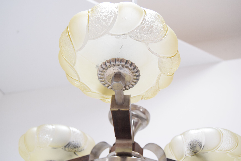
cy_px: 80
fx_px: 301
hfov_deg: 43.6
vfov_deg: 29.9
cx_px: 120
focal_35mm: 45
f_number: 5
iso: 1600
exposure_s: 1/100
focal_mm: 30
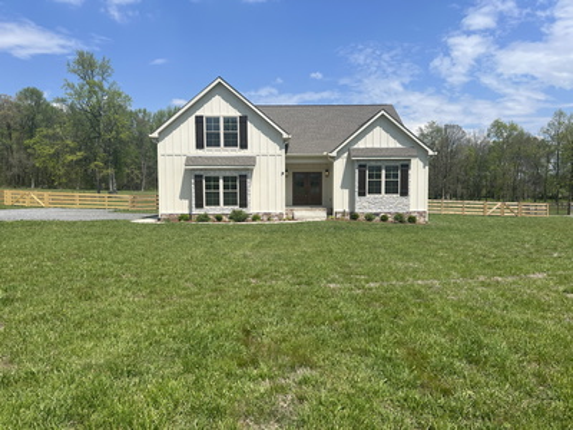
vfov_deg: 53.1
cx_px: 286
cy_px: 215
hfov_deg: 67.3
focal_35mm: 26
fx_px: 430
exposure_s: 1/5587
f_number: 1.5
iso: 50
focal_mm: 5.7
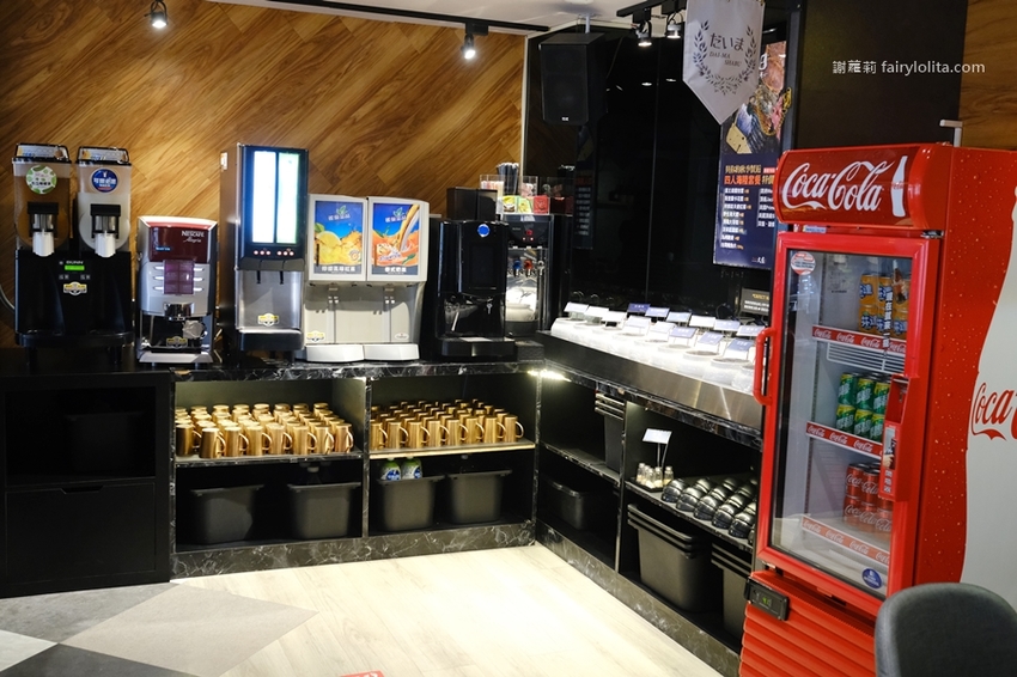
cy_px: 338
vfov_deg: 37.8
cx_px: 508
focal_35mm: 35
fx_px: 988
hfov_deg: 54.5
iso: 3200
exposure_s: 1/70
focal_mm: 23
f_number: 3.6
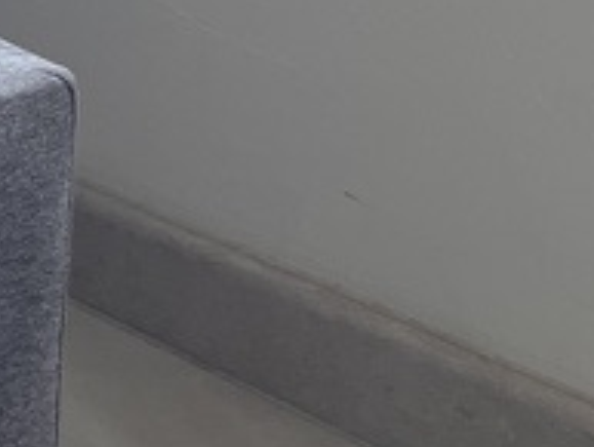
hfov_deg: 13.2
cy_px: -607
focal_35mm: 138
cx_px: -394
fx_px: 2370
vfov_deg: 9.6
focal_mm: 5.1
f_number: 1.6
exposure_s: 1/103
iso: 125
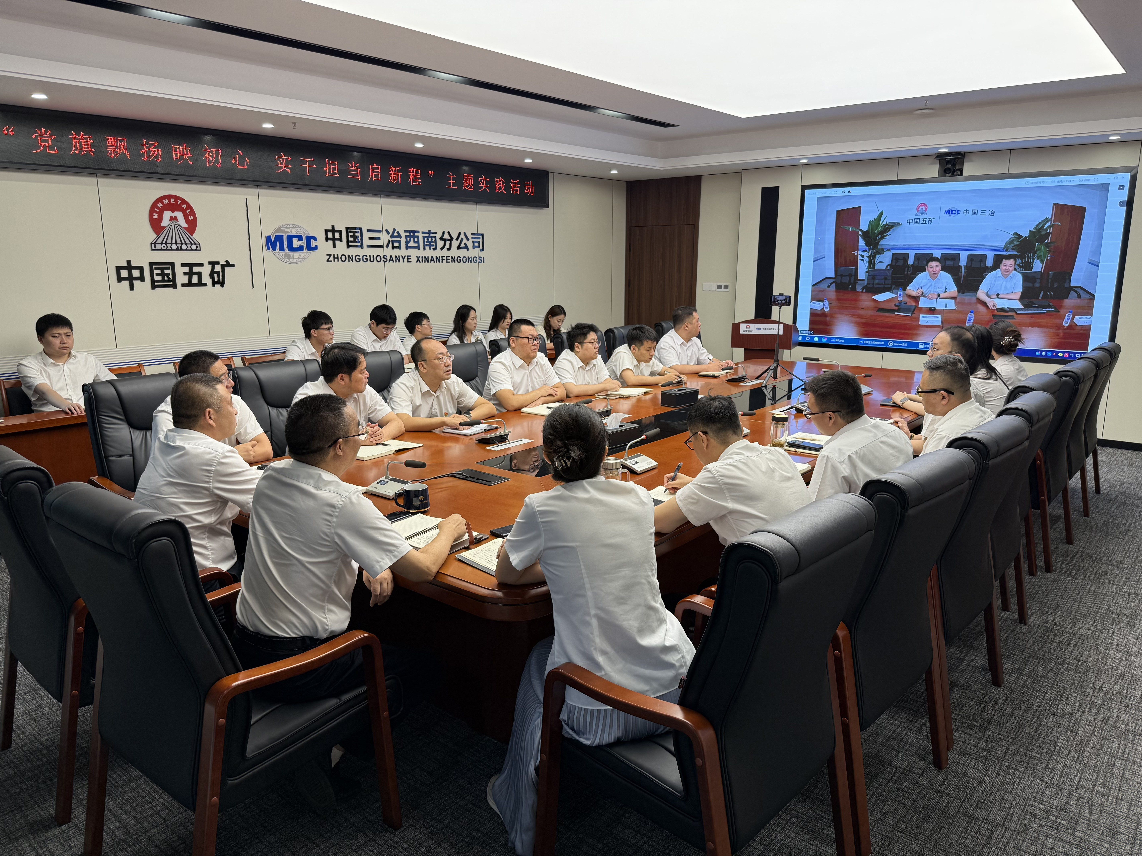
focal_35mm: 24
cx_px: 571
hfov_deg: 71.6
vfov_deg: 56.8
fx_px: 792
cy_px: 428
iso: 80
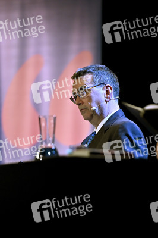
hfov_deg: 6.9
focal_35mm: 200
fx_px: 1319
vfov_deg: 10.3
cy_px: 119
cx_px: 79
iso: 1000
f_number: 2.8
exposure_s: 1/200
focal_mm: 200
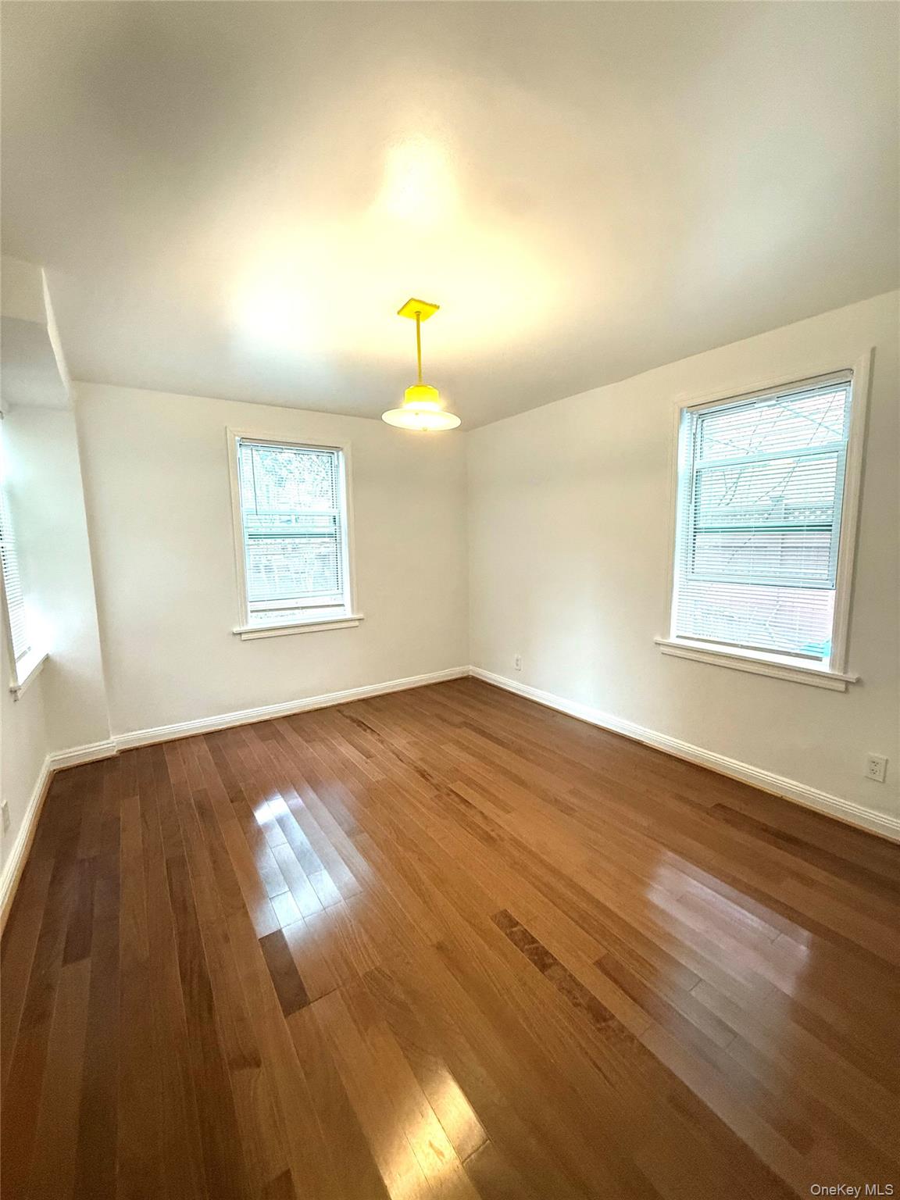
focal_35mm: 14
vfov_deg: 102.1
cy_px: 600
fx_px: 485
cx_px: 450
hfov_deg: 85.7
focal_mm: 2.22
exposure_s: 1/60
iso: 250
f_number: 2.2
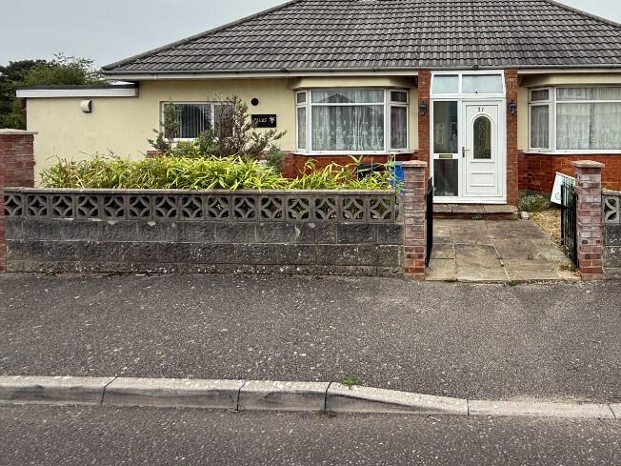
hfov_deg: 73.1
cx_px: 434
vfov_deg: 58.9
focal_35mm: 22
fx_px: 395
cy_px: 137
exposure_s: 1/472
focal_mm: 2.22
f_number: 2.2
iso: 50
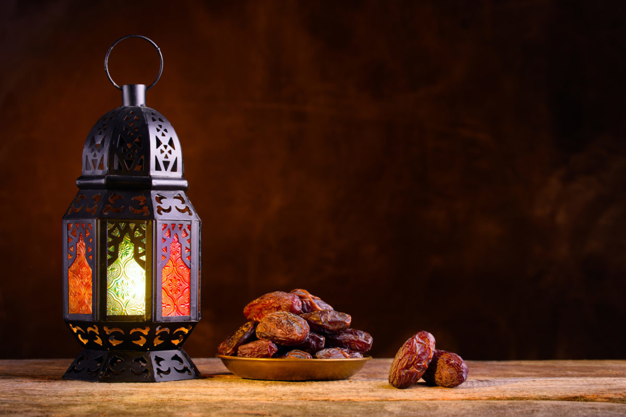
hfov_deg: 22.6
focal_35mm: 90
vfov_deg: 15.2
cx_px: 313
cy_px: 208
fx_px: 1565
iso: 64
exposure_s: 1/200
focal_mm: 90
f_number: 9
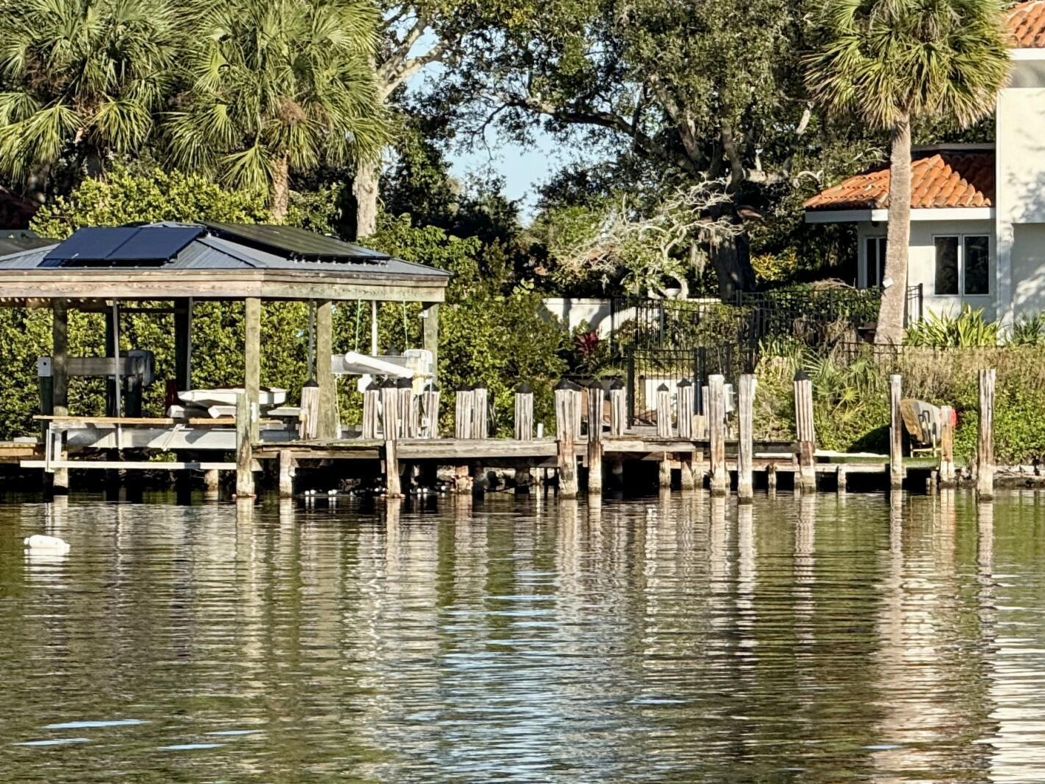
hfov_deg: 7.8
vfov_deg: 5.9
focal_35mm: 254
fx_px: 7668
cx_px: 763
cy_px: 396
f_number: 2.8
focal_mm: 15.66
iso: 50
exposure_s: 1/830
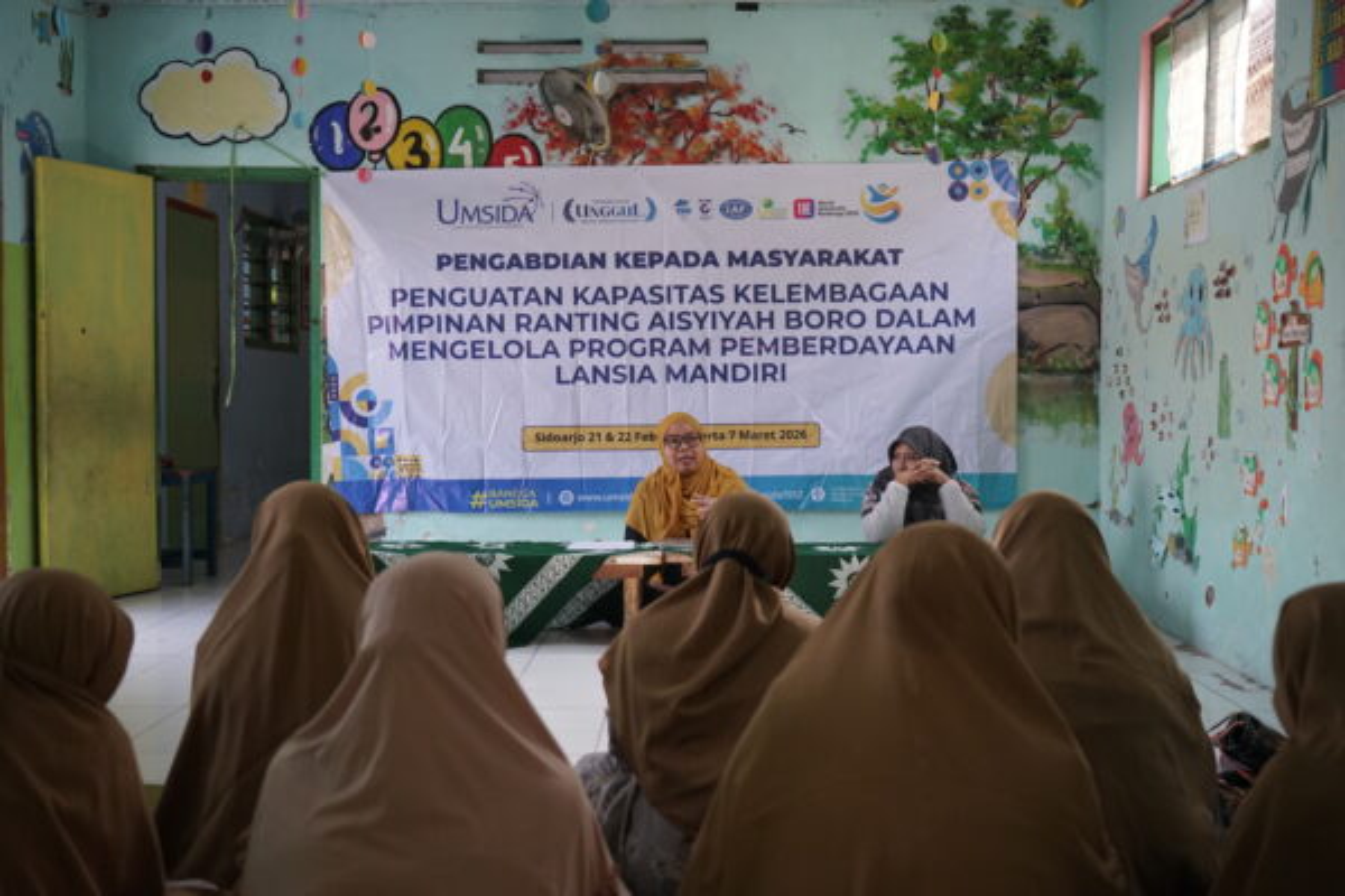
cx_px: 672
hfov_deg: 45.4
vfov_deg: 31.2
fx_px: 1606
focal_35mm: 43
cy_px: 448
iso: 1000
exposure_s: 1/200
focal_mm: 43
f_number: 4.5
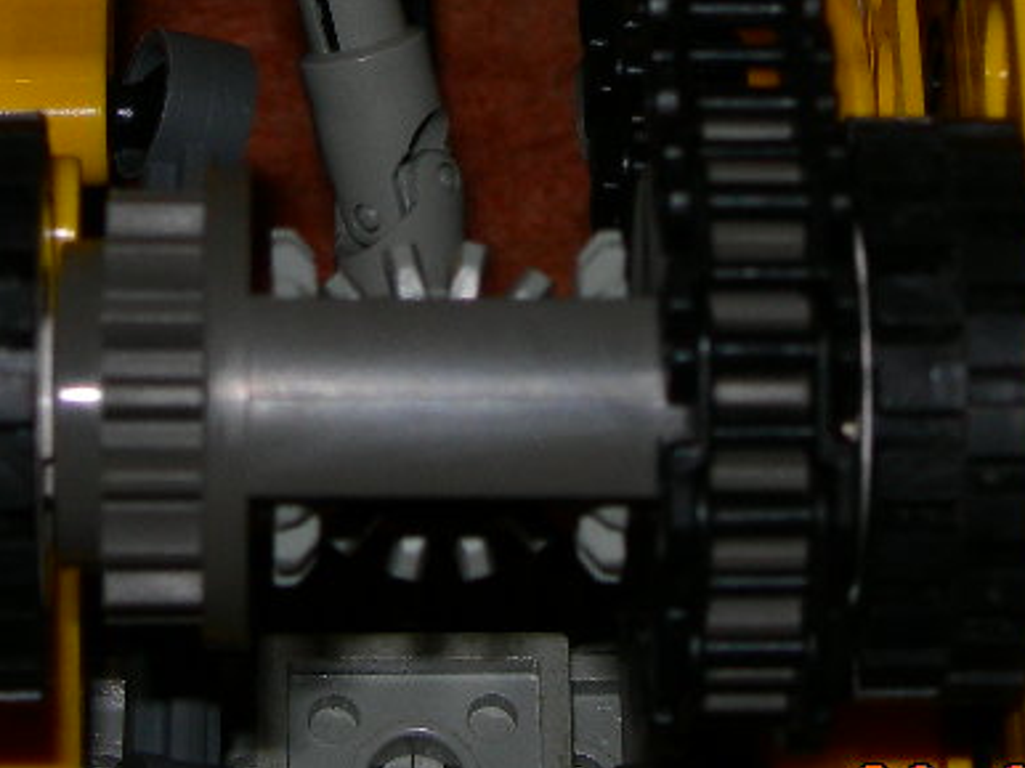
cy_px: -11
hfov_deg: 12.2
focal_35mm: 162
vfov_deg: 9.1
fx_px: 4794
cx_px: 462
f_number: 5.9
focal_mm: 12.7
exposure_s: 1/60.1
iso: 50
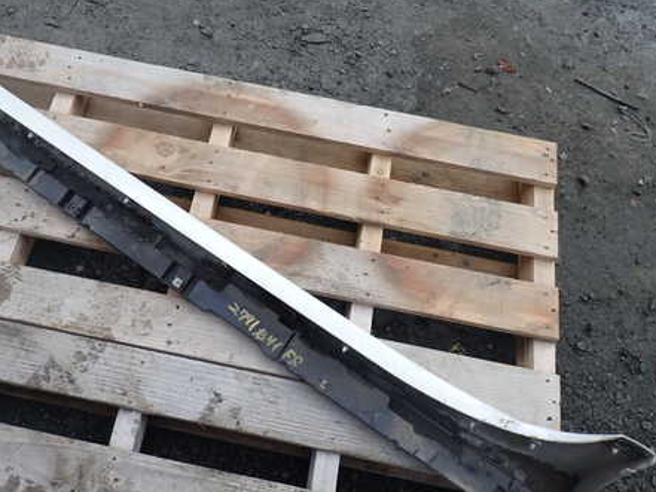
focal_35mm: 34
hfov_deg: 53.5
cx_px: 254
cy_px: 244
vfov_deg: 41.8
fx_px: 645
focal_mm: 4.5
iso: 100
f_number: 2.8
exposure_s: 1/320
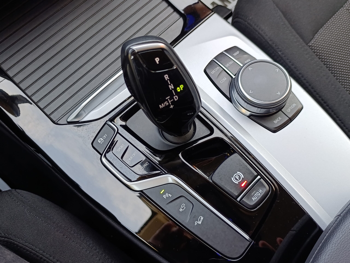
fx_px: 304
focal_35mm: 30
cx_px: 175
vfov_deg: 46.9
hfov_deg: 59.9
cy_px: 132
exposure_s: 1/100
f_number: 1.6
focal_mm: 6.14
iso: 200
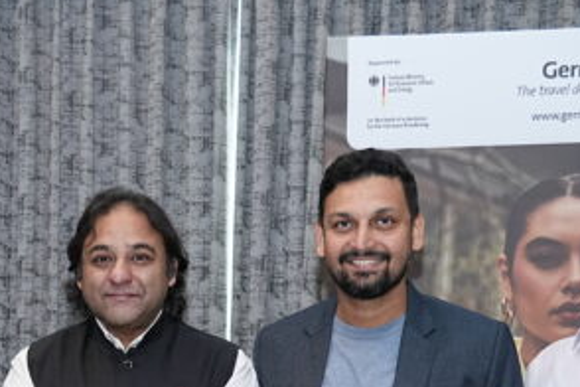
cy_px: 556
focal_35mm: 101
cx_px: 116
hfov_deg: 20.0
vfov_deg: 12.9
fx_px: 1627
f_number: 4
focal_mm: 29
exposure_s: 1/100
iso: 800
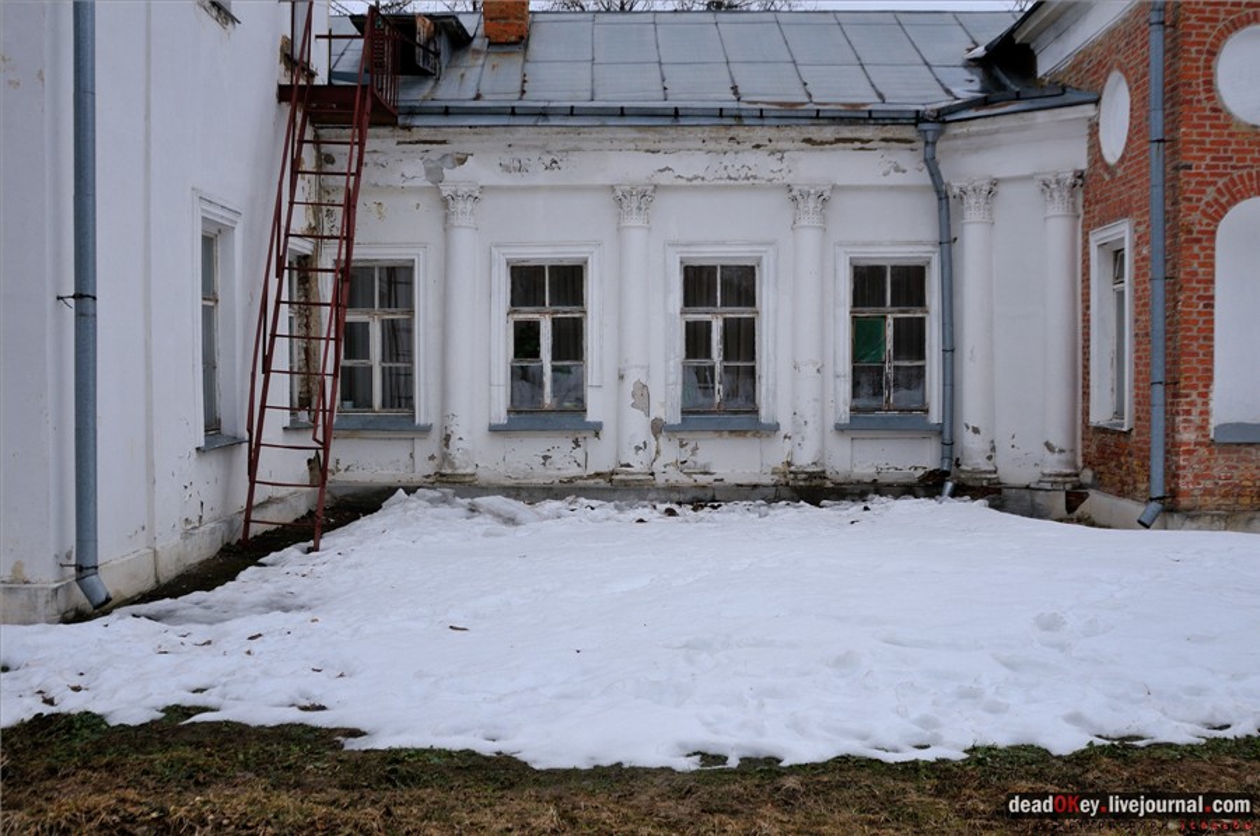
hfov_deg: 53.2
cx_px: 630
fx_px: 1258
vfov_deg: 36.8
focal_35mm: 36
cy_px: 418
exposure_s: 1/500
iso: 200
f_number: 5.6
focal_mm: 24
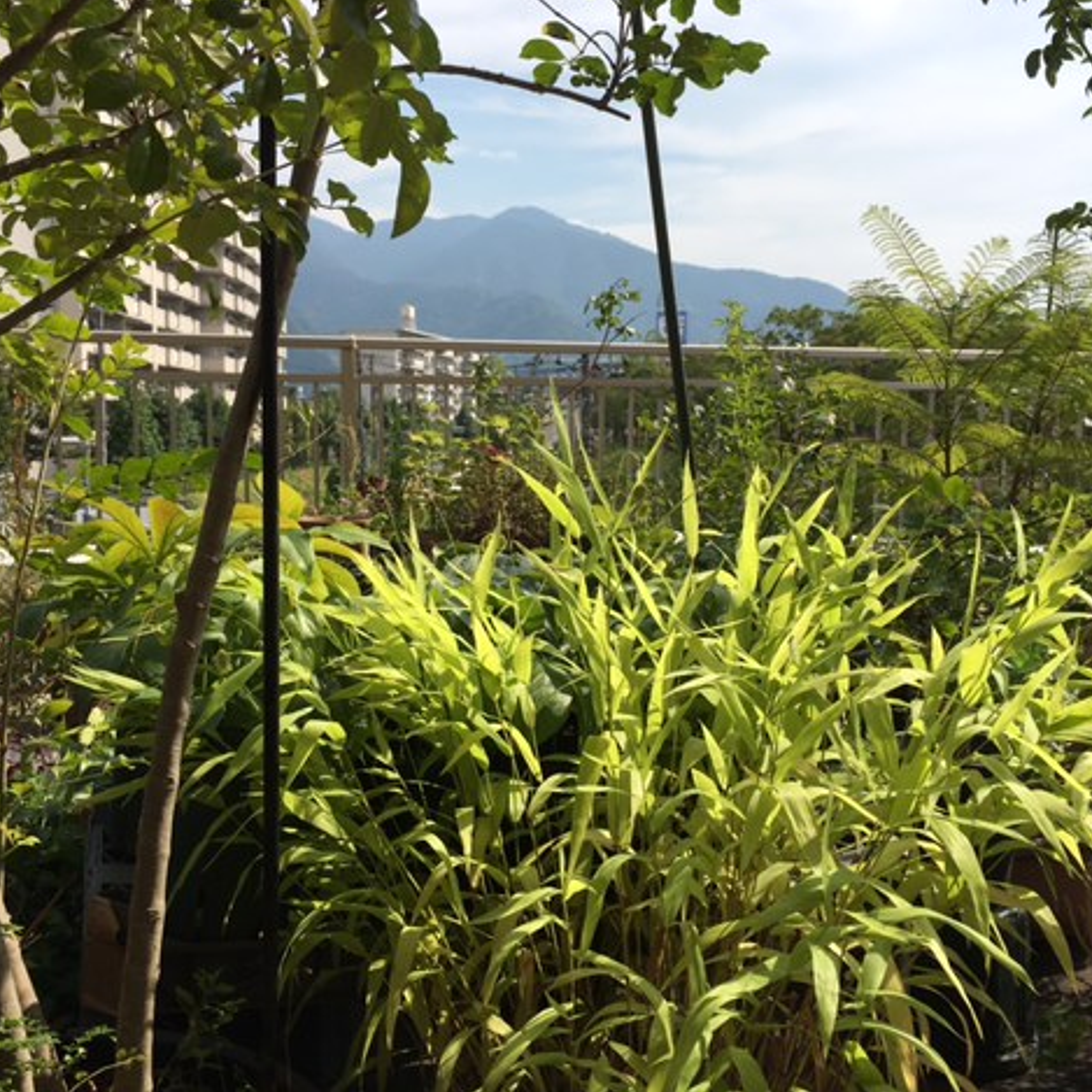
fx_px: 1249
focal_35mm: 35
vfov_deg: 47.2
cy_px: 536
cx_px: 536
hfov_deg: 47.2
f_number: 2.2
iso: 25
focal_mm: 4.15
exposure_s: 1/2024
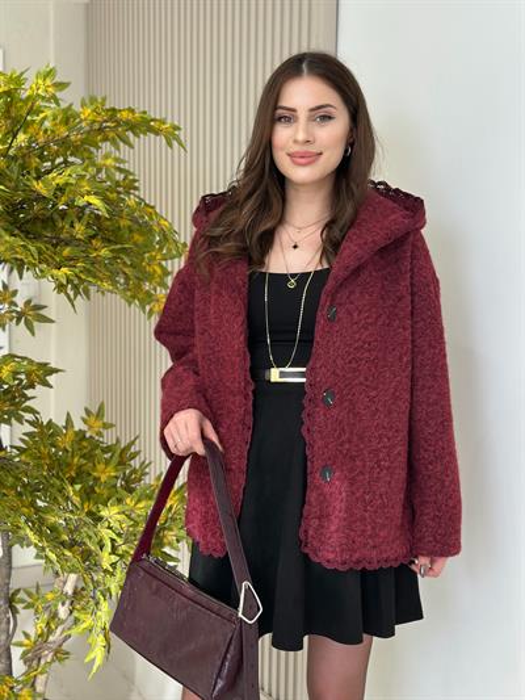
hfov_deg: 30.3
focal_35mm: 48
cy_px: 350
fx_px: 970
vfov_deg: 39.6
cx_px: 262
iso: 64
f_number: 1.78
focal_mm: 6.86
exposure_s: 1/113
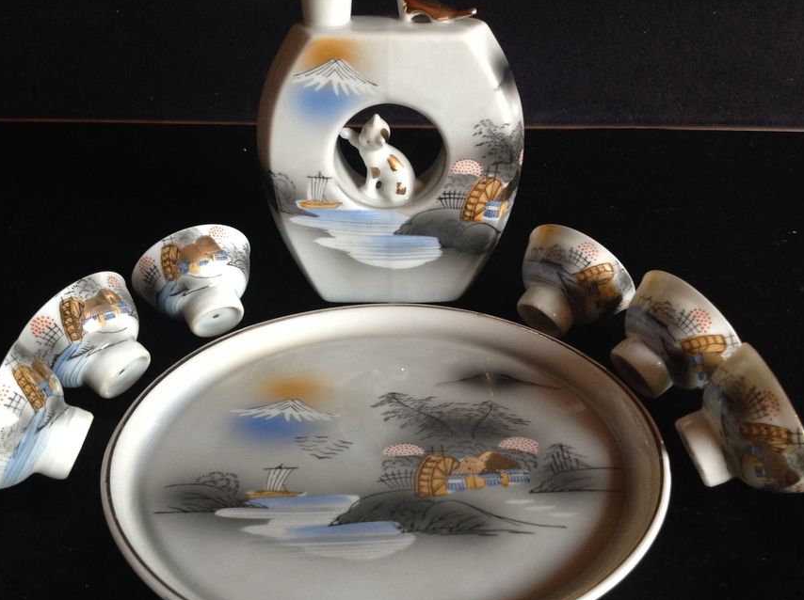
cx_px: 384
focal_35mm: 41
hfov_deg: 45.8
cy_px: 316
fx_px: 951
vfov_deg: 35.0
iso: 160
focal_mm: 4.28
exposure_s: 1/15
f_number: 2.4
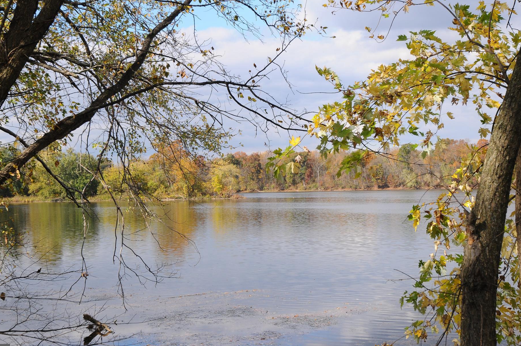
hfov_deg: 36.9
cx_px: 240
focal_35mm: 54
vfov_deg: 25.0
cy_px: 170
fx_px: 781
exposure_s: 1/400
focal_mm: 32
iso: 320
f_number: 10
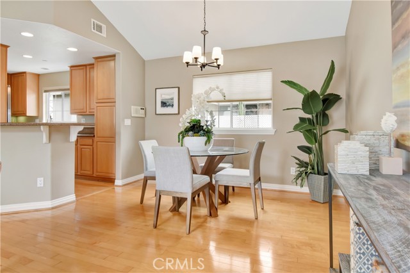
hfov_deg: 81.2
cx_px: 205
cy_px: 136
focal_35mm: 21
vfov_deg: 59.4
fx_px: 239
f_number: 8
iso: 800
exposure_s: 1/80
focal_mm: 14
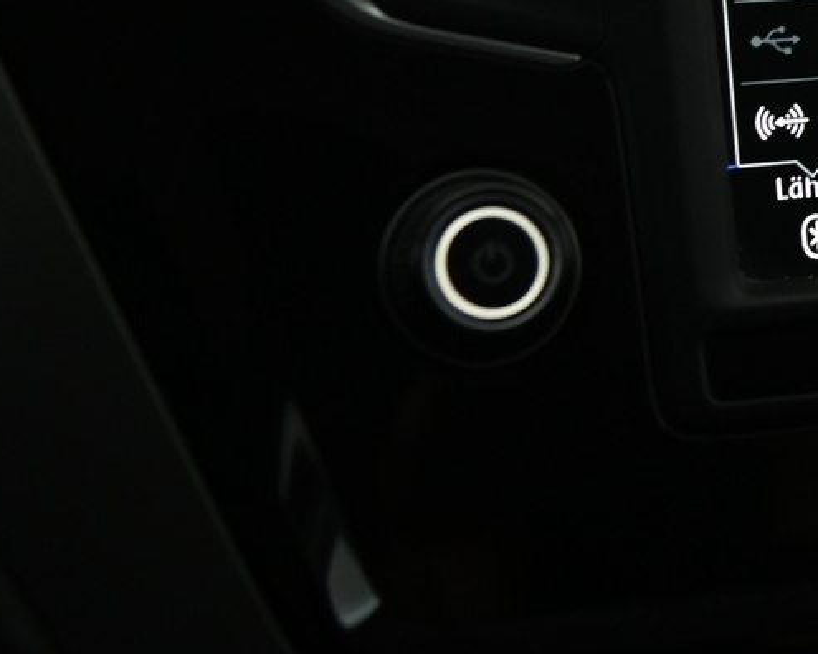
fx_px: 2978
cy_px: 3
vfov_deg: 12.4
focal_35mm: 123
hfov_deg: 14.9
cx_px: 1106
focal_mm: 40
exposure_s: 1/25
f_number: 4
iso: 1250
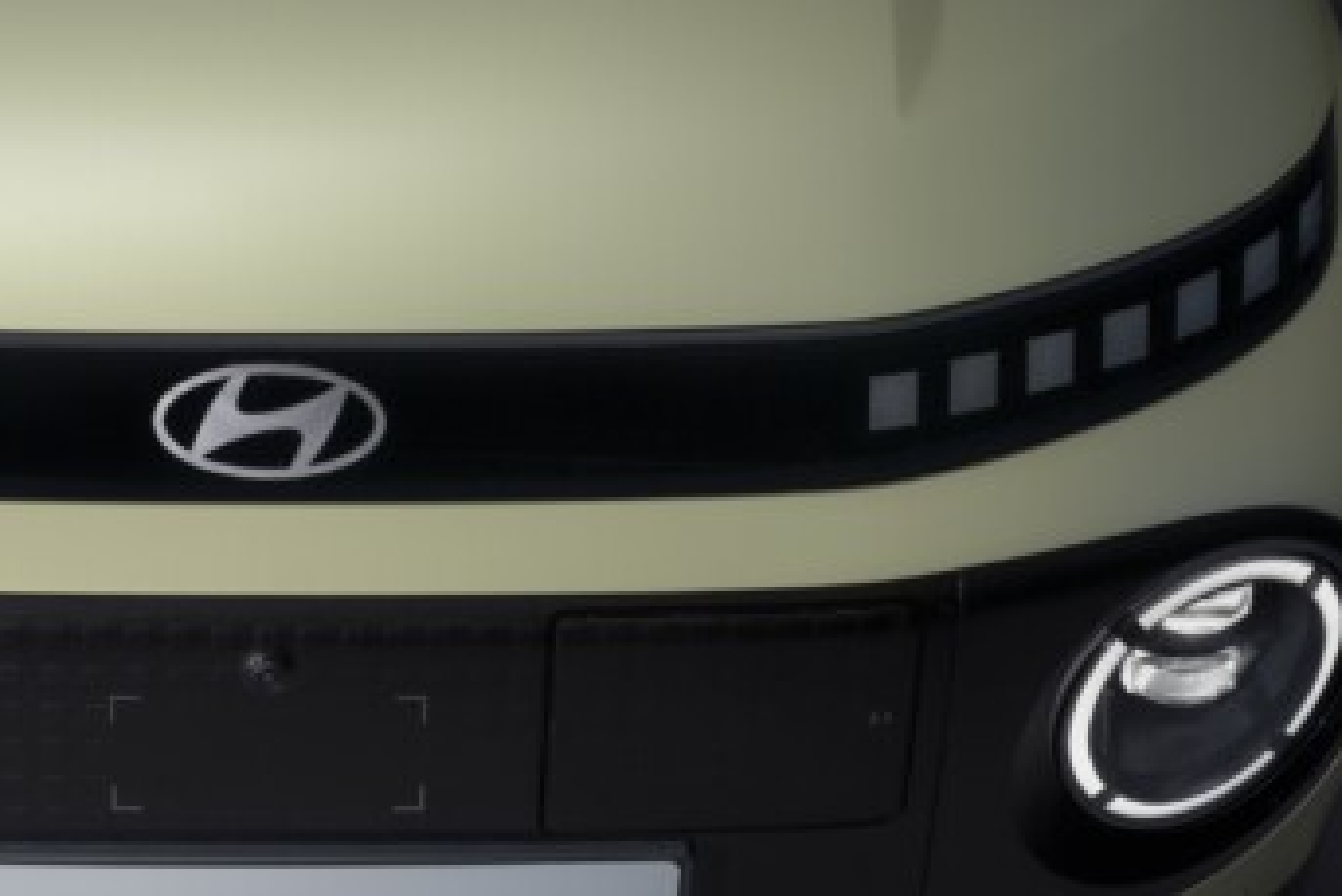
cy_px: 749
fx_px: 3505
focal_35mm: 94
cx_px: 266
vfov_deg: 14.5
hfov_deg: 21.4
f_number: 5.6
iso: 50
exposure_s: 1/6
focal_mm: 46
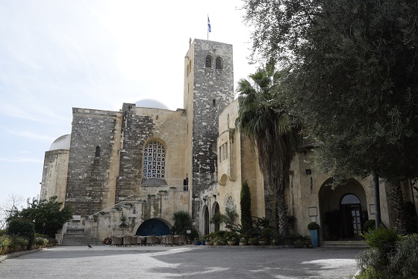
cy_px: 140
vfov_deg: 43.6
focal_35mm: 30
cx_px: 209
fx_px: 348
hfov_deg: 61.9
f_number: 11
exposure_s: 1/500
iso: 500
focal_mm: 20
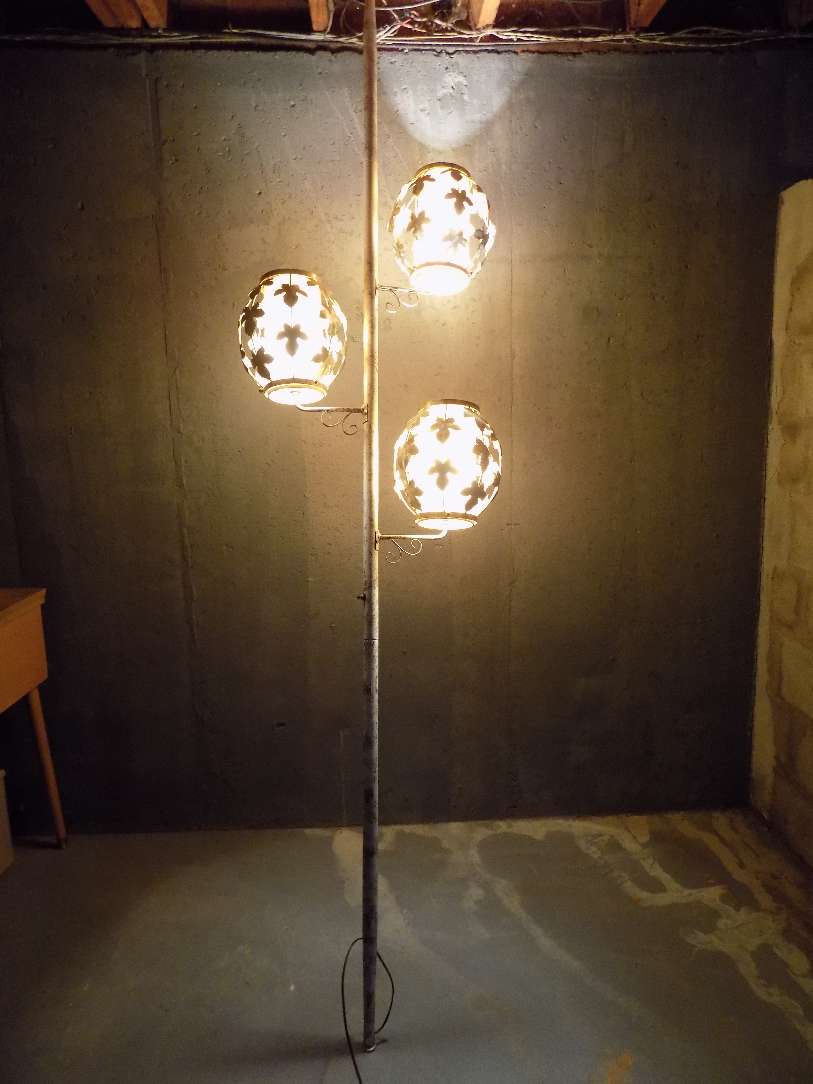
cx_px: 406
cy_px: 542
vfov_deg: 73.9
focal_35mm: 23
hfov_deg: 58.9
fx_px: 720
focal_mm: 4
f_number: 3.1
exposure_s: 1/13
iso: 400
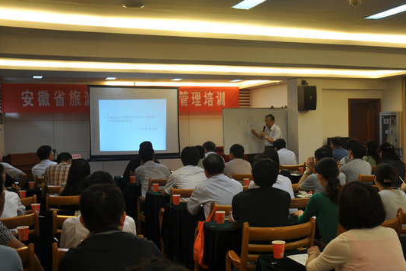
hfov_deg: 42.0
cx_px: 245
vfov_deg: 28.9
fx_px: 526
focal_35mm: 47
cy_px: 140
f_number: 4
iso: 200
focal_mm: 25
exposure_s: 1/15
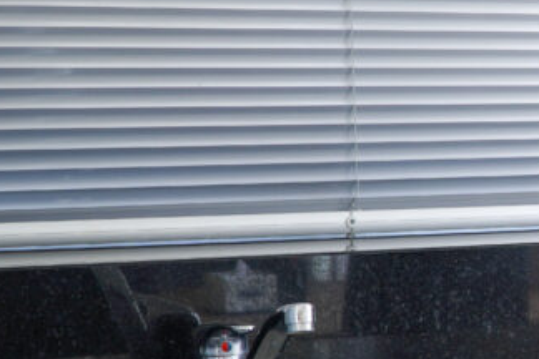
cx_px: 737
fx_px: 1775
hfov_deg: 16.2
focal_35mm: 119
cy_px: 215
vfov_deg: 11.6
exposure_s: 1/13
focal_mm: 25
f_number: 5.6
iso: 100
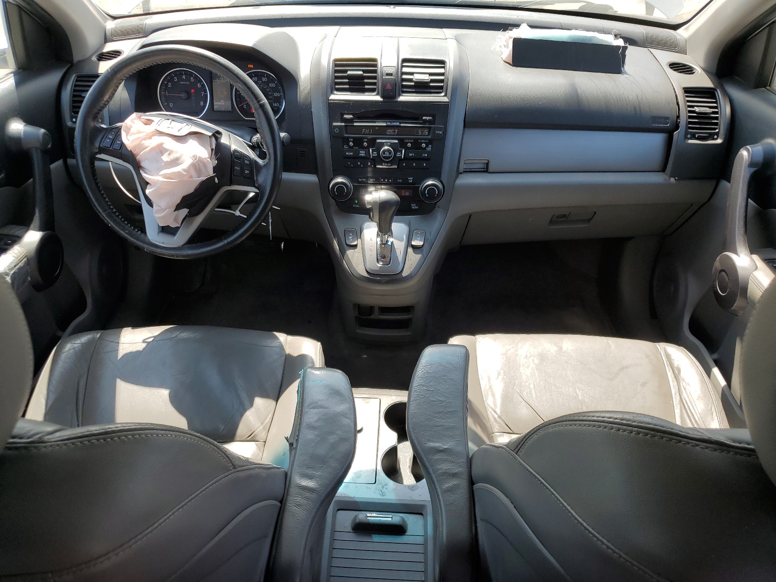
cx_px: 388
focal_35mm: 26
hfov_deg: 67.3
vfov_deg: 53.1
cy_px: 291
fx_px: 583
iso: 50
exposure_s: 1/556
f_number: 1.5
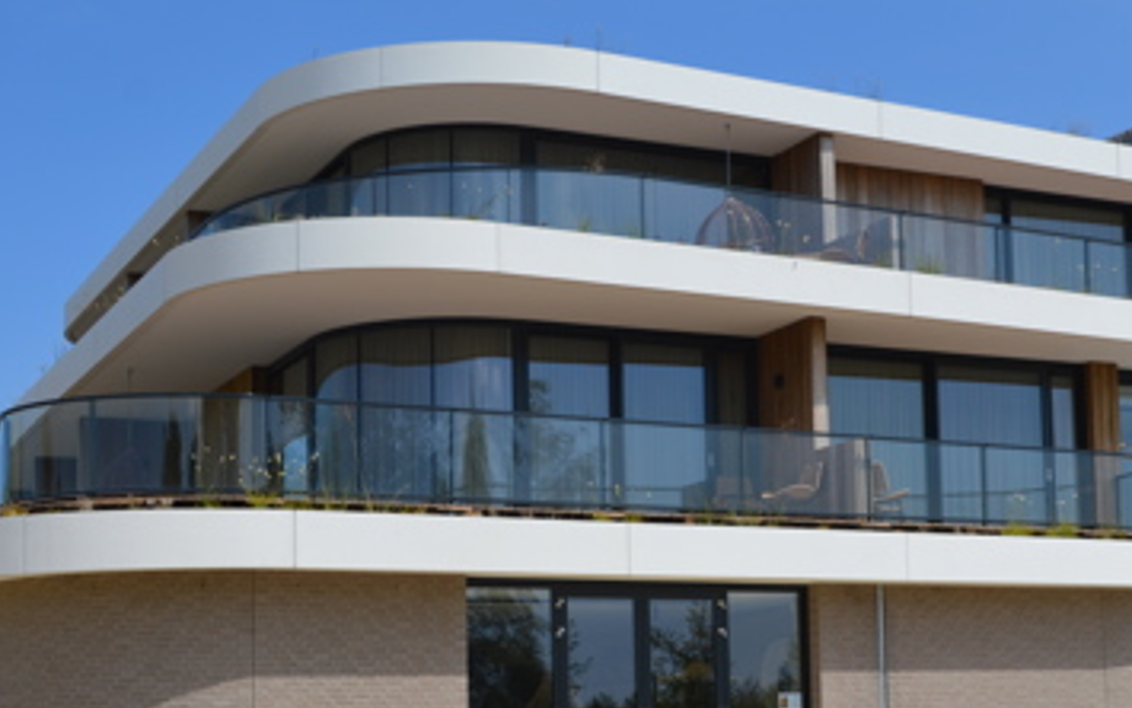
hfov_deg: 32.5
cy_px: 505
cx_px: 820
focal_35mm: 62
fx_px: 1913
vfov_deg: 20.8
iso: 100
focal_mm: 24
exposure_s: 1/320
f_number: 9
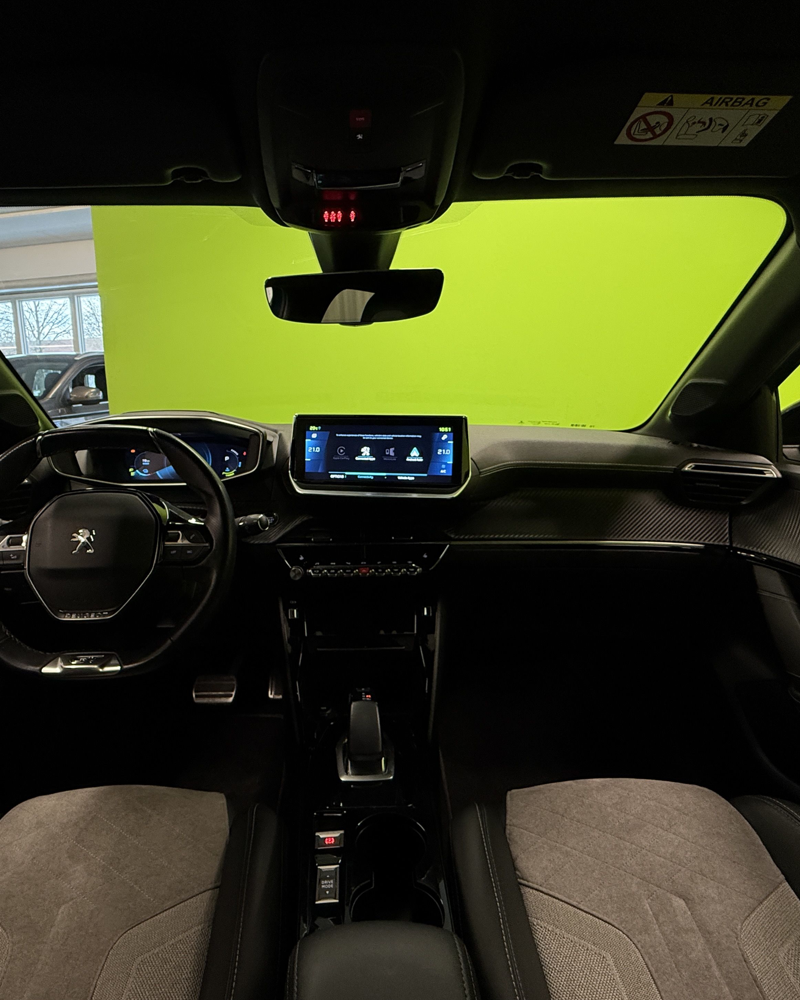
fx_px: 562
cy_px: 494
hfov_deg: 70.7
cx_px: 358
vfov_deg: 83.3
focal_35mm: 19
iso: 320
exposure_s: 1/100
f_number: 2.2
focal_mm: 2.22
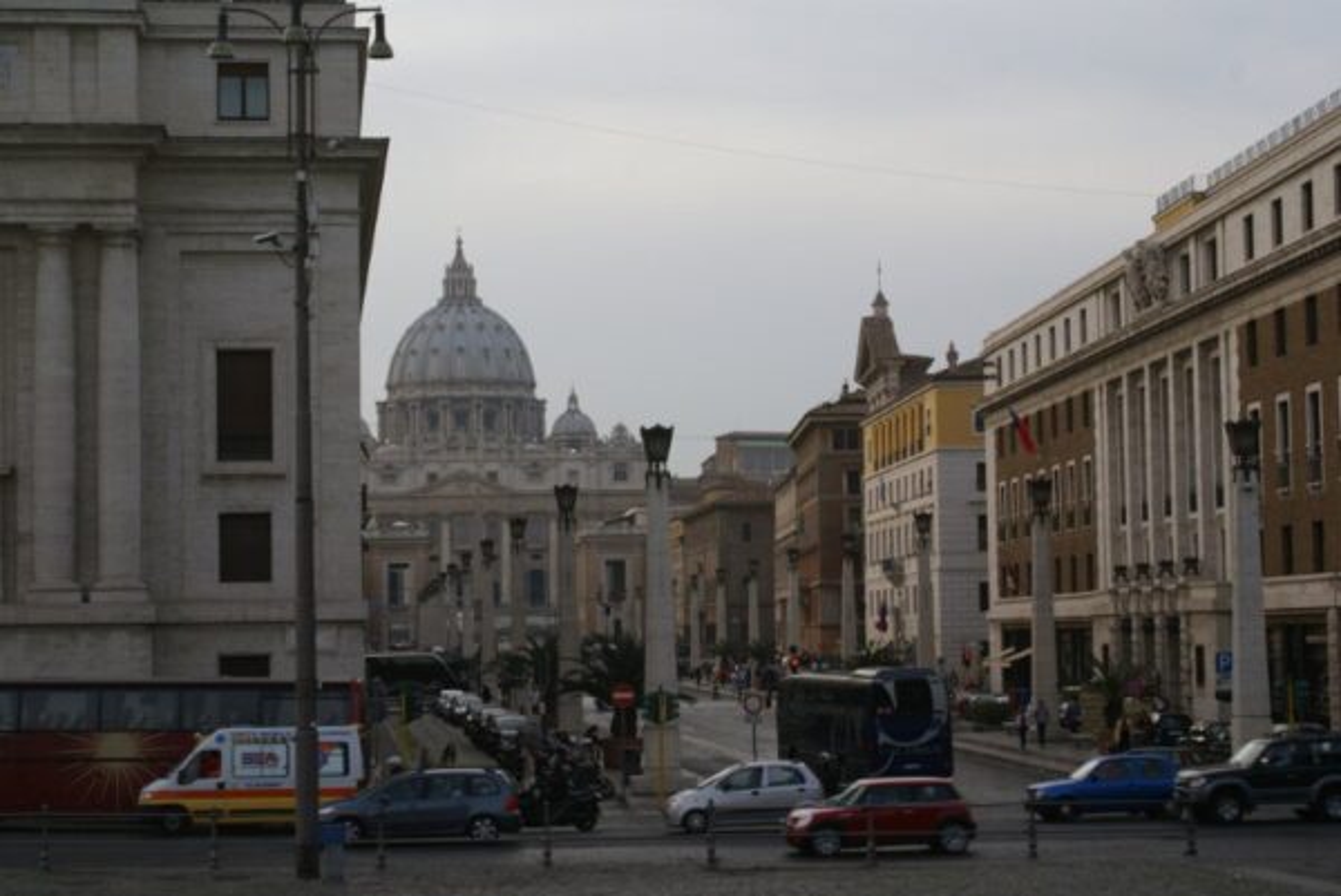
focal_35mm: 75
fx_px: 2796
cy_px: 448
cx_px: 670
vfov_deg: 18.2
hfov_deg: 27.0
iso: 100
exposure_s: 1/125
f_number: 11
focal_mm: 50
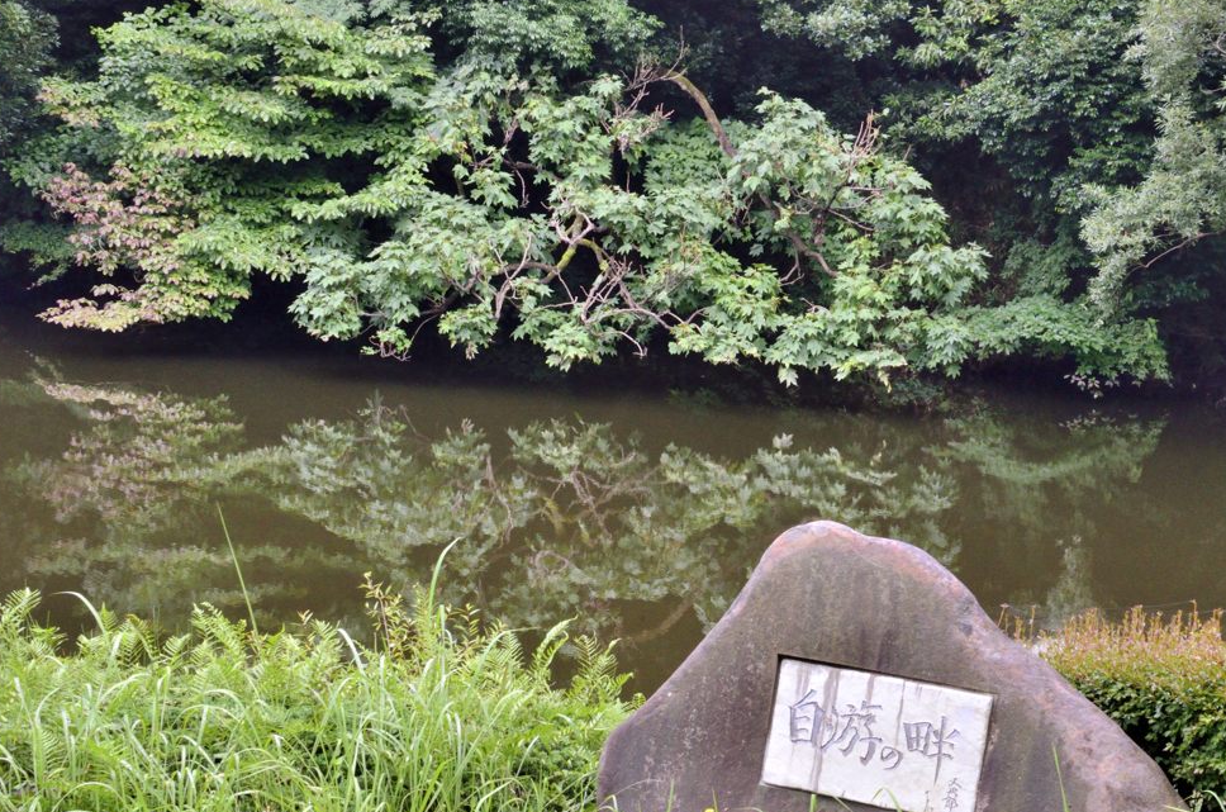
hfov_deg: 36.0
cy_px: 409
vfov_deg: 24.3
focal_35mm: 56
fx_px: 1887
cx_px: 629
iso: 1600
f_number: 18
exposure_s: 1/25
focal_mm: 35
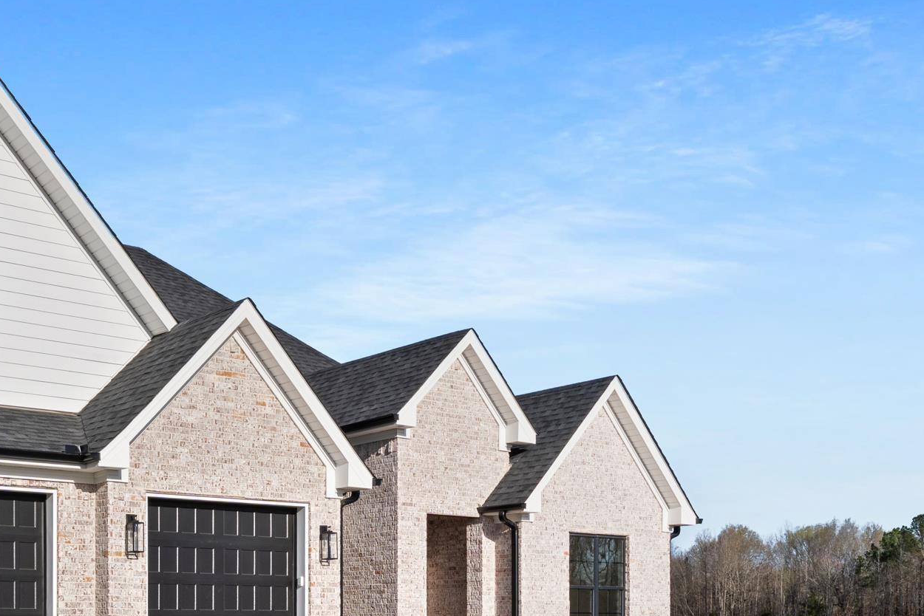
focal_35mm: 44
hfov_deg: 42.3
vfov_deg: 29.5
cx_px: 194
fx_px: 1140
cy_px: 501
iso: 200
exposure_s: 1/250
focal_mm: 14.8
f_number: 9
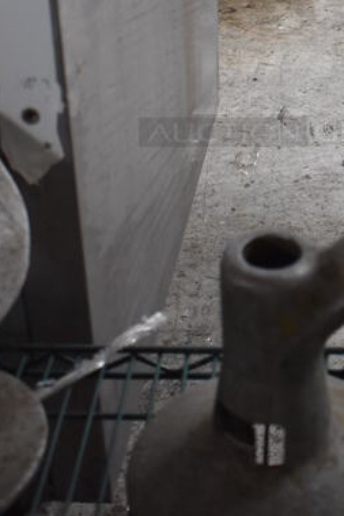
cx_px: 291
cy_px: 76
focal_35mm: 65
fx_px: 931
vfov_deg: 29.9
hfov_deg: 20.6
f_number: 3.5
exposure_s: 1/125
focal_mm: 18
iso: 2000
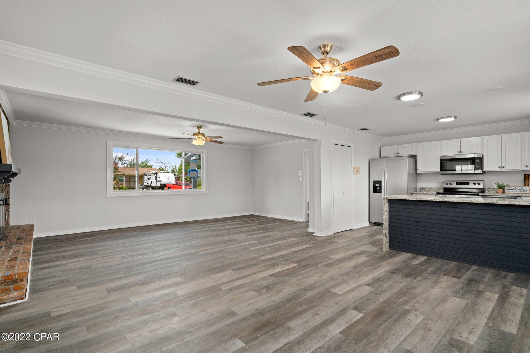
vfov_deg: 70.4
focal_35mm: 17
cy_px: 176
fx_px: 250
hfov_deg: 93.3
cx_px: 265
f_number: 8
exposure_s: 1/8
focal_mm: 17
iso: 400
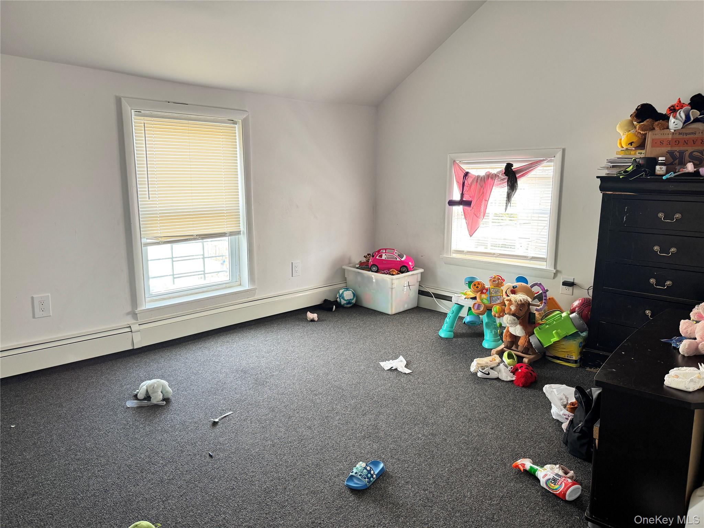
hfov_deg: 71.6
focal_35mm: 24
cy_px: 264
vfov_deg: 56.8
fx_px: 488
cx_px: 352
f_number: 1.78
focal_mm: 6.76
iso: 160
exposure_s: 1/120
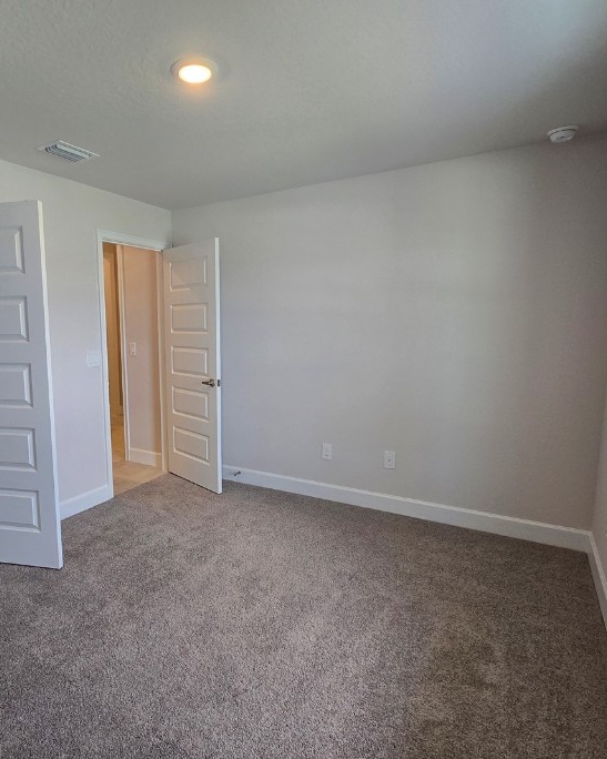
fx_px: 427
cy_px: 388
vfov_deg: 83.3
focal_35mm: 19
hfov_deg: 69.1
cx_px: 210
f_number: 2.2
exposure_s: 1/100
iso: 160
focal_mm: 2.2
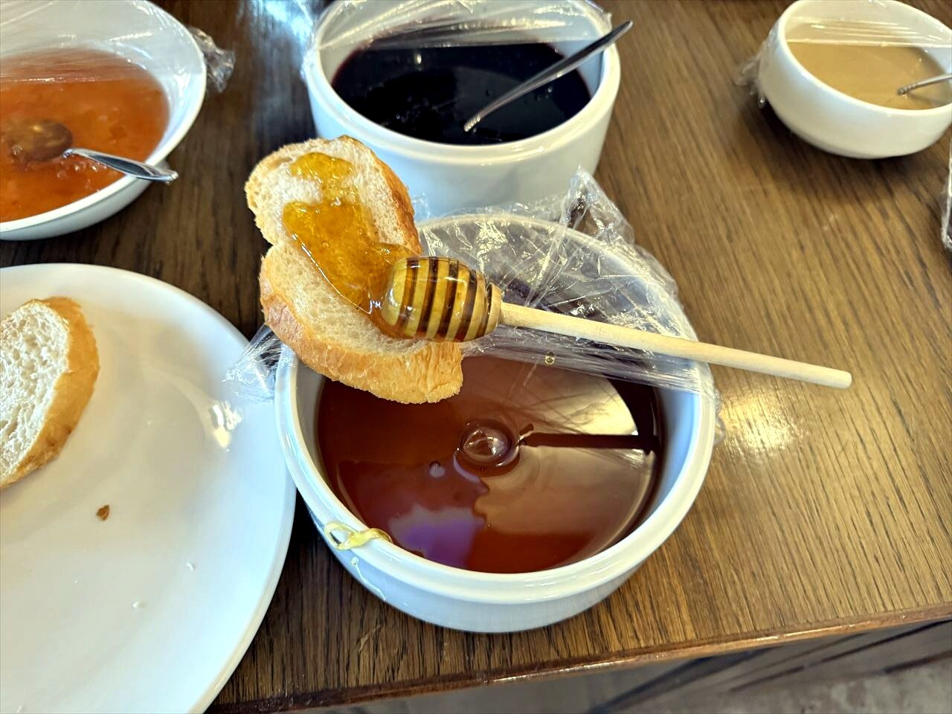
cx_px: 476
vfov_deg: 56.8
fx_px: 660
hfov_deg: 71.6
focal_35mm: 24
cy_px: 357
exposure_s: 1/50
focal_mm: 6.8
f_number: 1.8
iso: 400
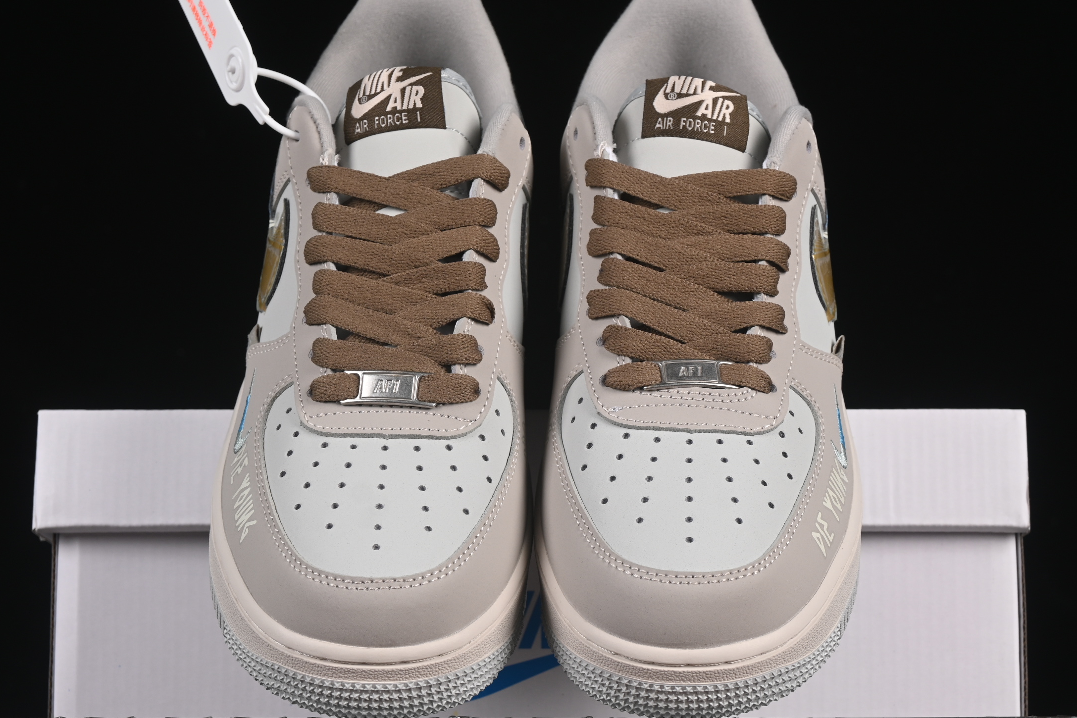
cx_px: 532
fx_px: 2872
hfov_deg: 21.2
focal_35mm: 96
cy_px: 432
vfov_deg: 14.2
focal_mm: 50
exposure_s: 1/80
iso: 160
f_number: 8
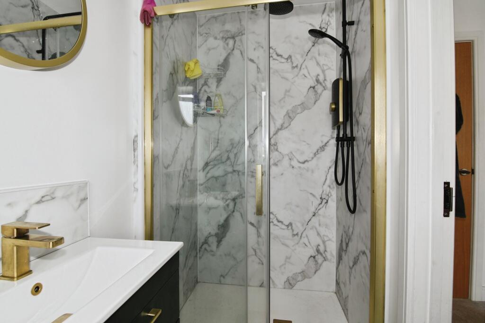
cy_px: 162
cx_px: 242
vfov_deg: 73.8
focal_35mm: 16
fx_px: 216
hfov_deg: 96.7
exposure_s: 1/125
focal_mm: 11
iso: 400
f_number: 8
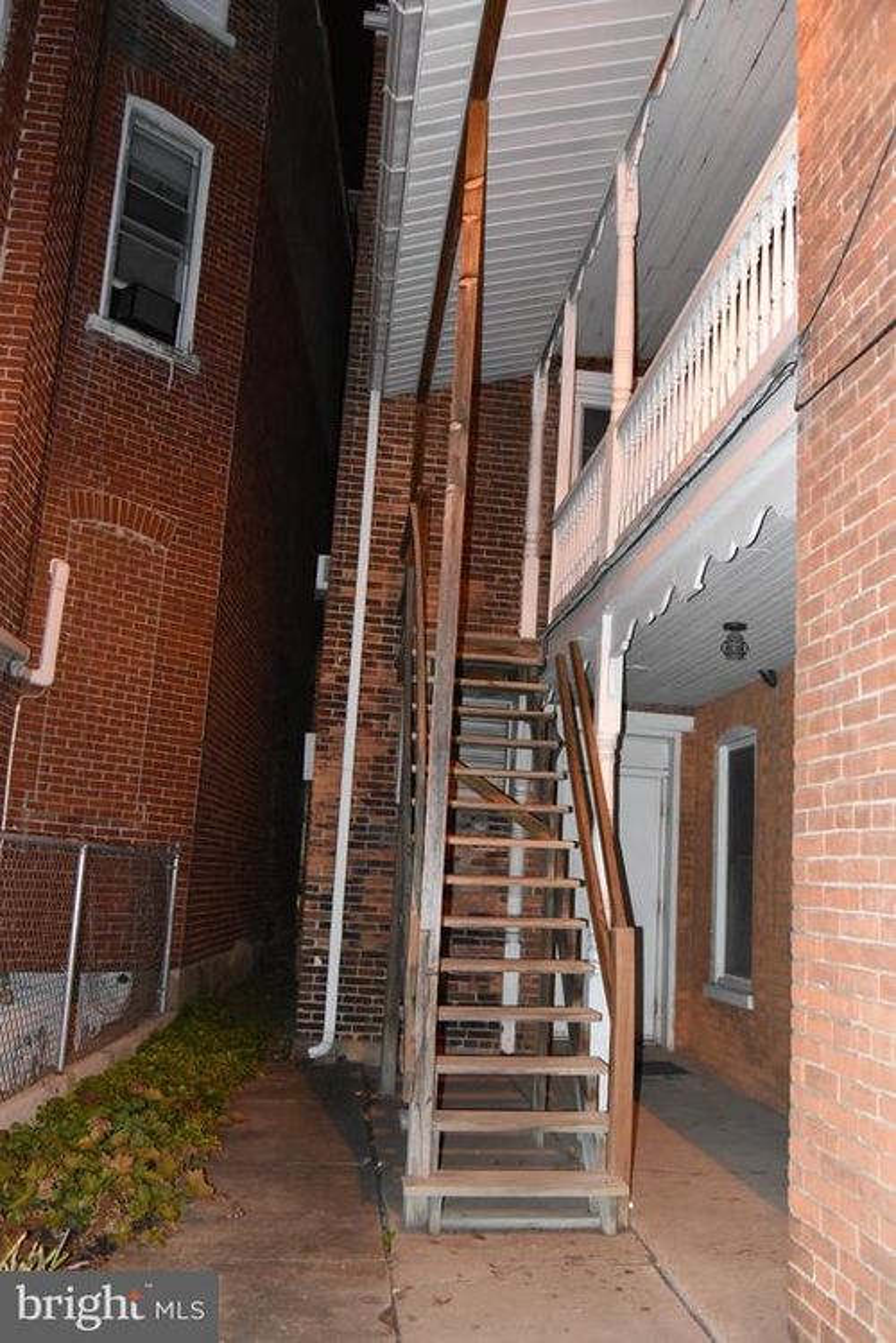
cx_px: 448
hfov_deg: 43.6
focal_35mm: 30
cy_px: 672
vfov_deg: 61.9
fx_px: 1119
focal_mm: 30
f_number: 4
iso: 3200
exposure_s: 1/60
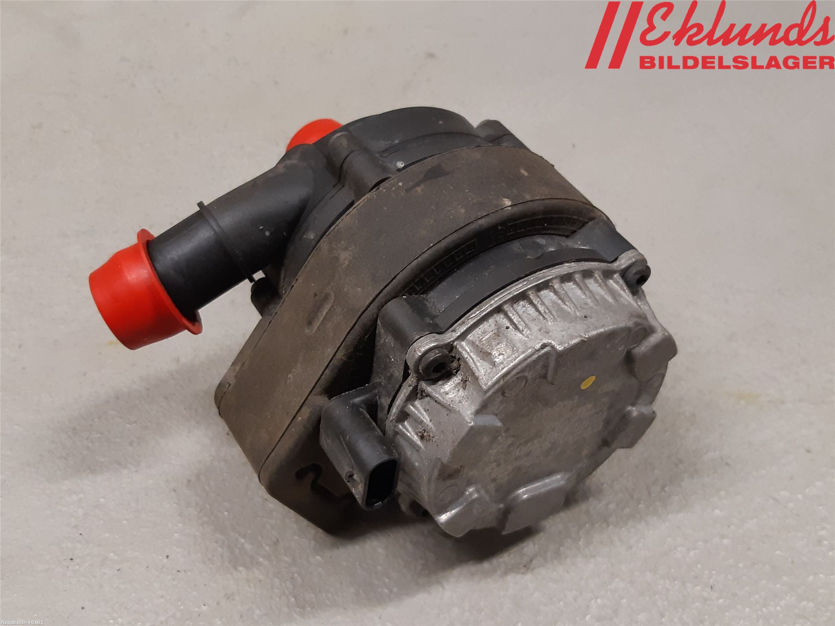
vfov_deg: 53.1
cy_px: 313
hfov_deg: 67.3
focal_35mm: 26
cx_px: 418
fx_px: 627
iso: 125
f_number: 1.7
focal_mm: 3.93
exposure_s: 1/50
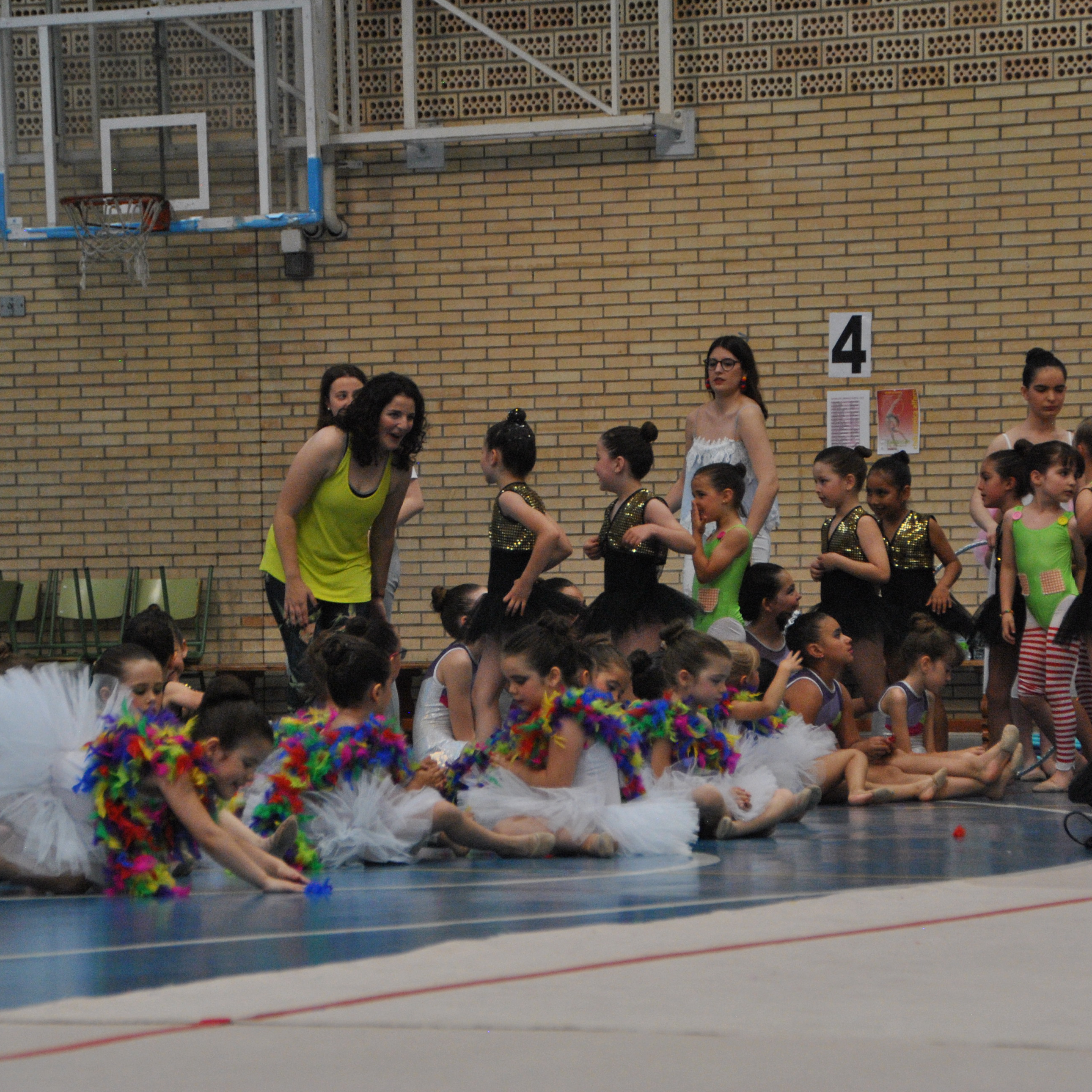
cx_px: 599
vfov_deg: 12.2
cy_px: 547
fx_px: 5127
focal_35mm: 144
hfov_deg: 12.2
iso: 800
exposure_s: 1/200
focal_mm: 75
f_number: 5.3
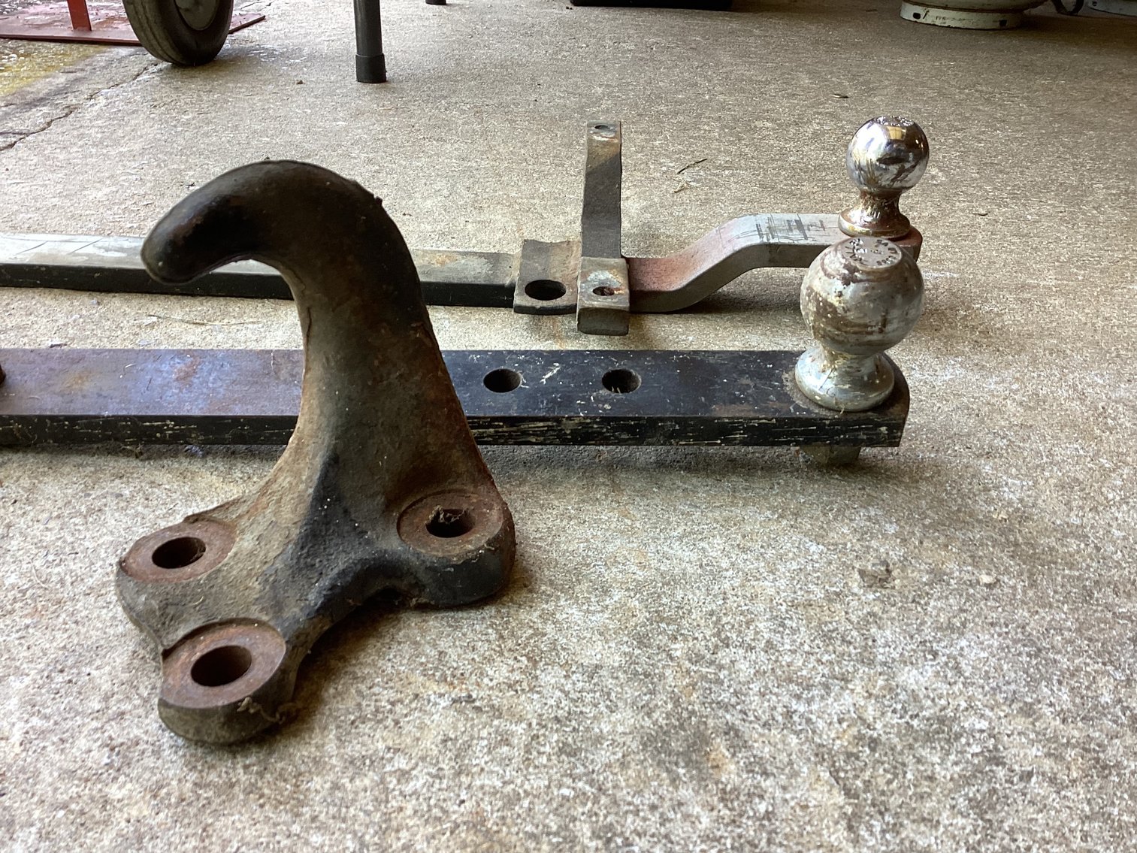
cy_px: 426
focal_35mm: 31
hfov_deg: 58.3
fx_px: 1018
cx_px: 568
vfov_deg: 45.4
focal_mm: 3.3
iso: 64
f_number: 2.4
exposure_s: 1/60
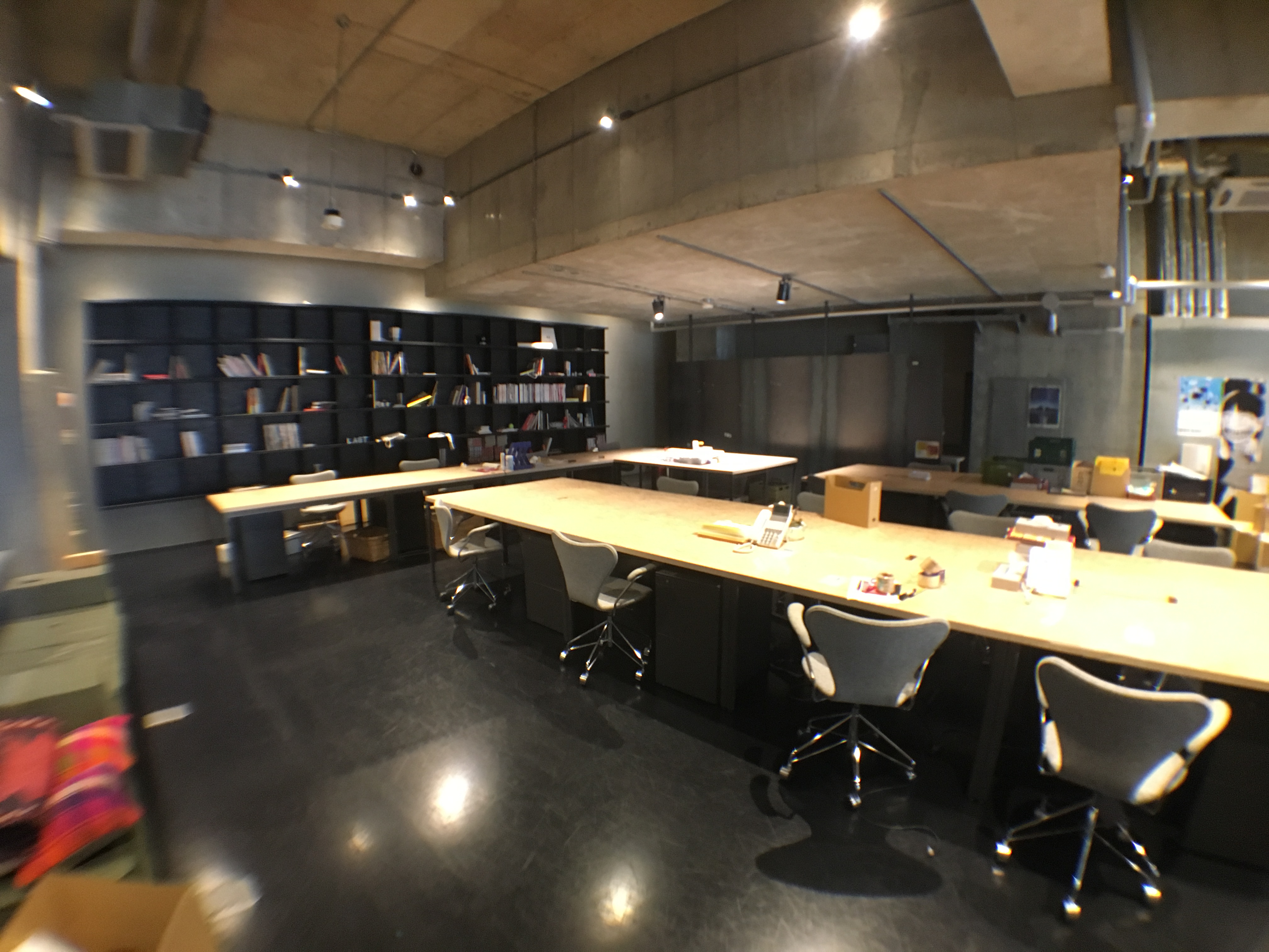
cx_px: 634
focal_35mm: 29
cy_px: 476
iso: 200
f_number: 2.2
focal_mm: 4.15
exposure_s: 1/15
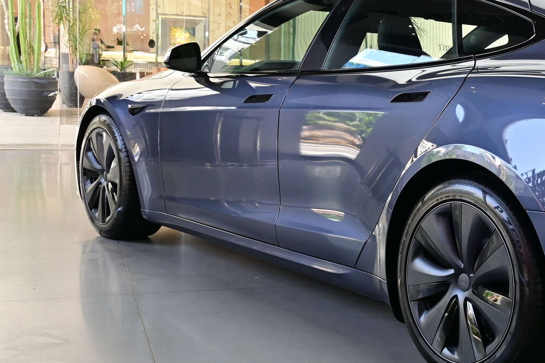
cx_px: 506
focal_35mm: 62
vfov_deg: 21.9
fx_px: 938
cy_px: 200
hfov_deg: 30.7
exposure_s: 1/125
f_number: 5.6
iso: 400
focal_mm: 22
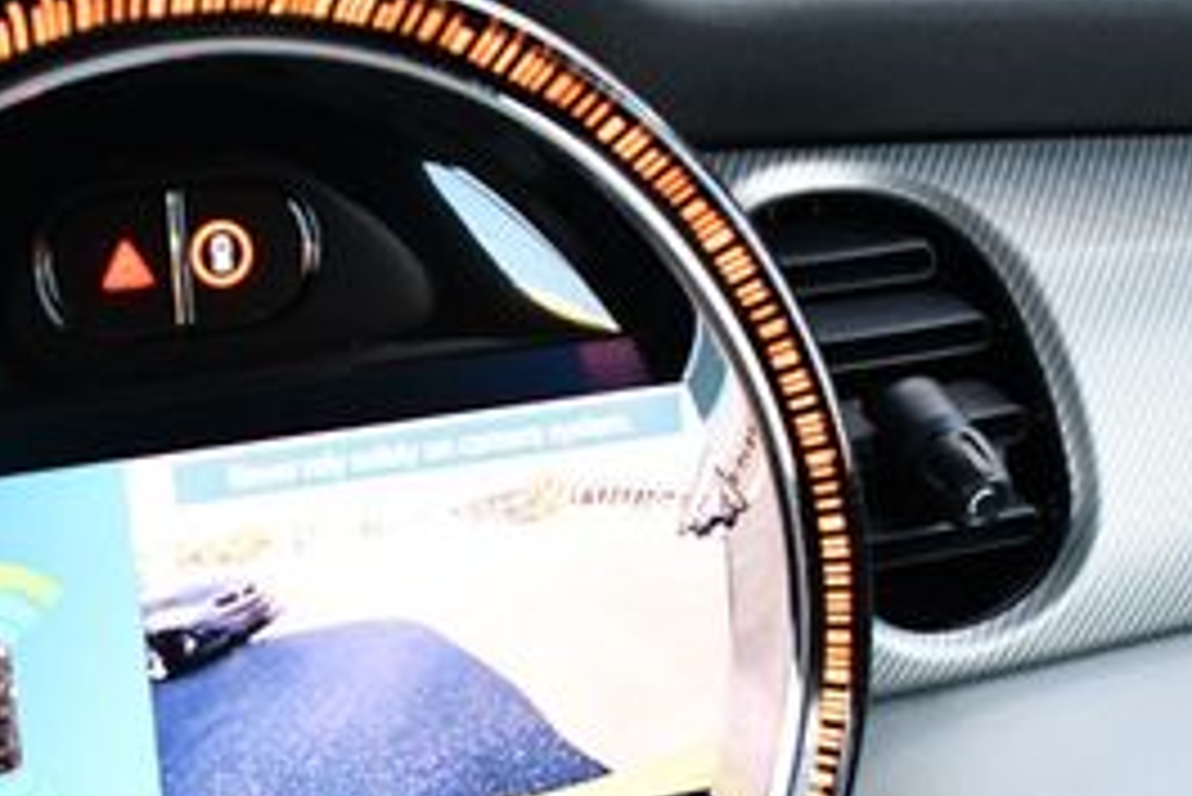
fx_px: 2882
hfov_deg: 23.2
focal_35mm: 87
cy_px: 747
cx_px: 315
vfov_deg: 15.5
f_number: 3.5
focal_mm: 18
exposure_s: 1/250
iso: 800
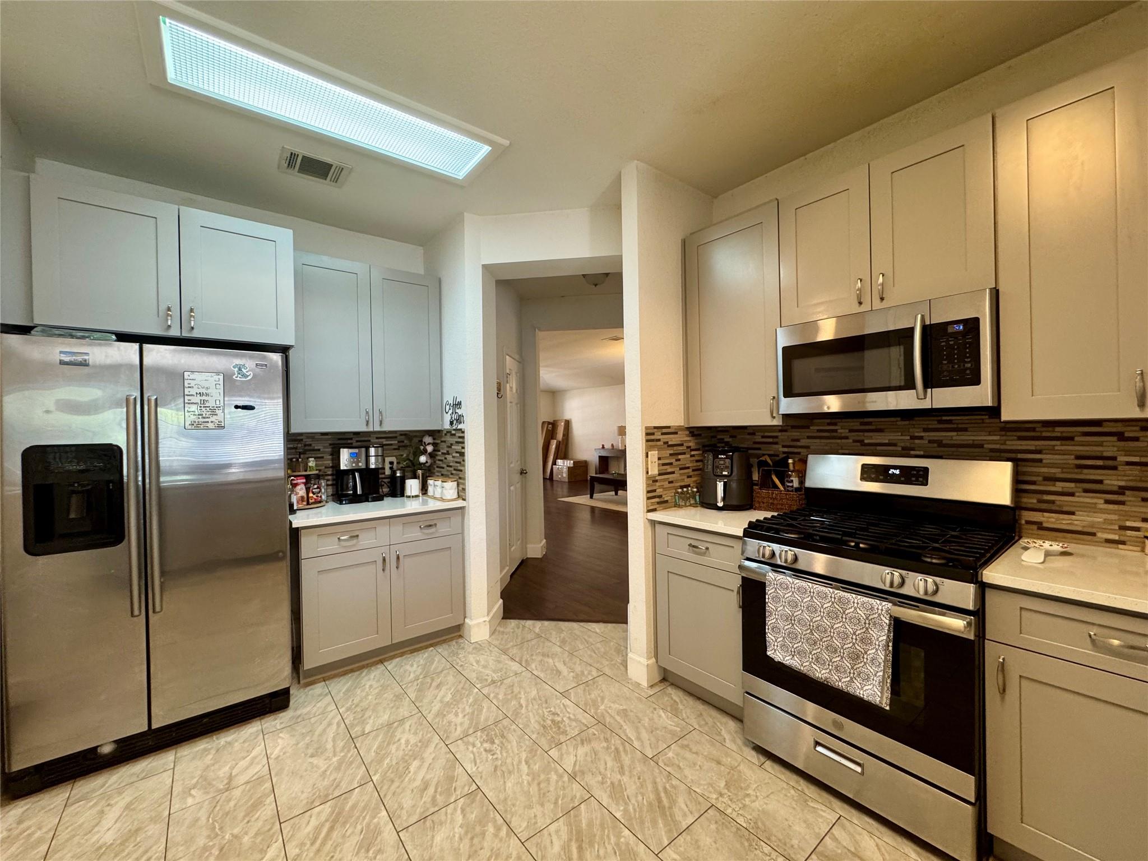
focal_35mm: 14
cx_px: 574
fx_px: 464
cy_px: 430
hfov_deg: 102.1
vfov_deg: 85.7
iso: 200
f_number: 2.2
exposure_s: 1/60
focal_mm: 2.22
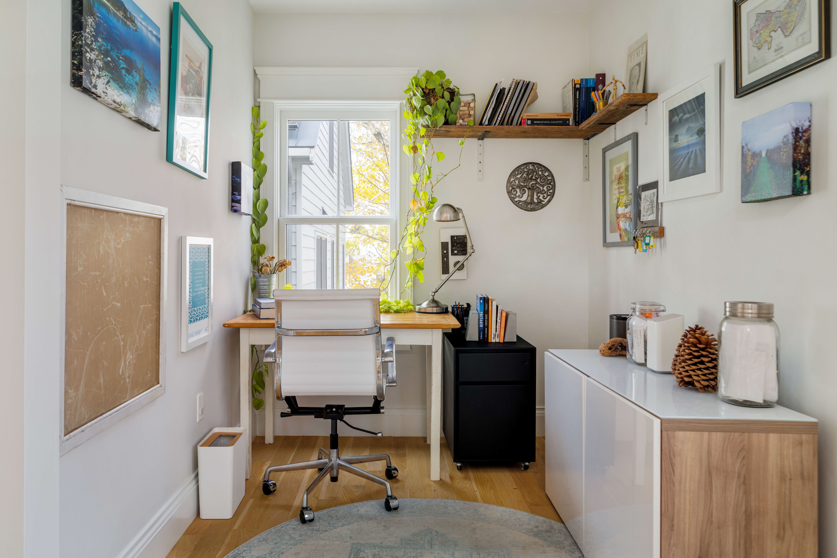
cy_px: 279
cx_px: 418
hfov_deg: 71.5
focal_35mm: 25
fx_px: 581
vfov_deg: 51.3
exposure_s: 1/10
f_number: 5.6
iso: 400
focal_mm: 25
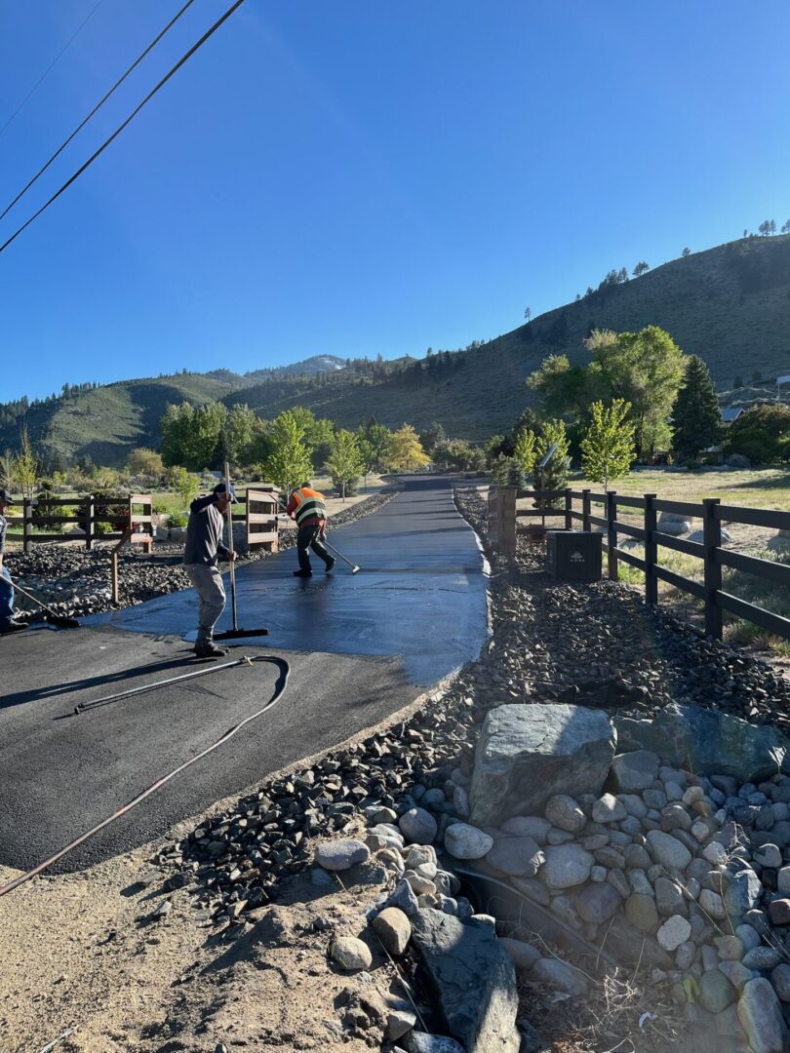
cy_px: 526
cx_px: 395
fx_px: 791
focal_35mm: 26
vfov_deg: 67.3
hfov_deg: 53.1
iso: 50
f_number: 1.6
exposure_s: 1/2179
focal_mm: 5.1
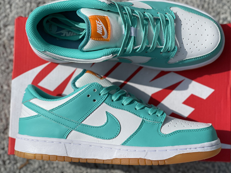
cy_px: 84
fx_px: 467
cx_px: 118
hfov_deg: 27.8
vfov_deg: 21.0
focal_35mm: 70
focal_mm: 7.5
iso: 32
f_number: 2.2
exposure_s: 1/3774
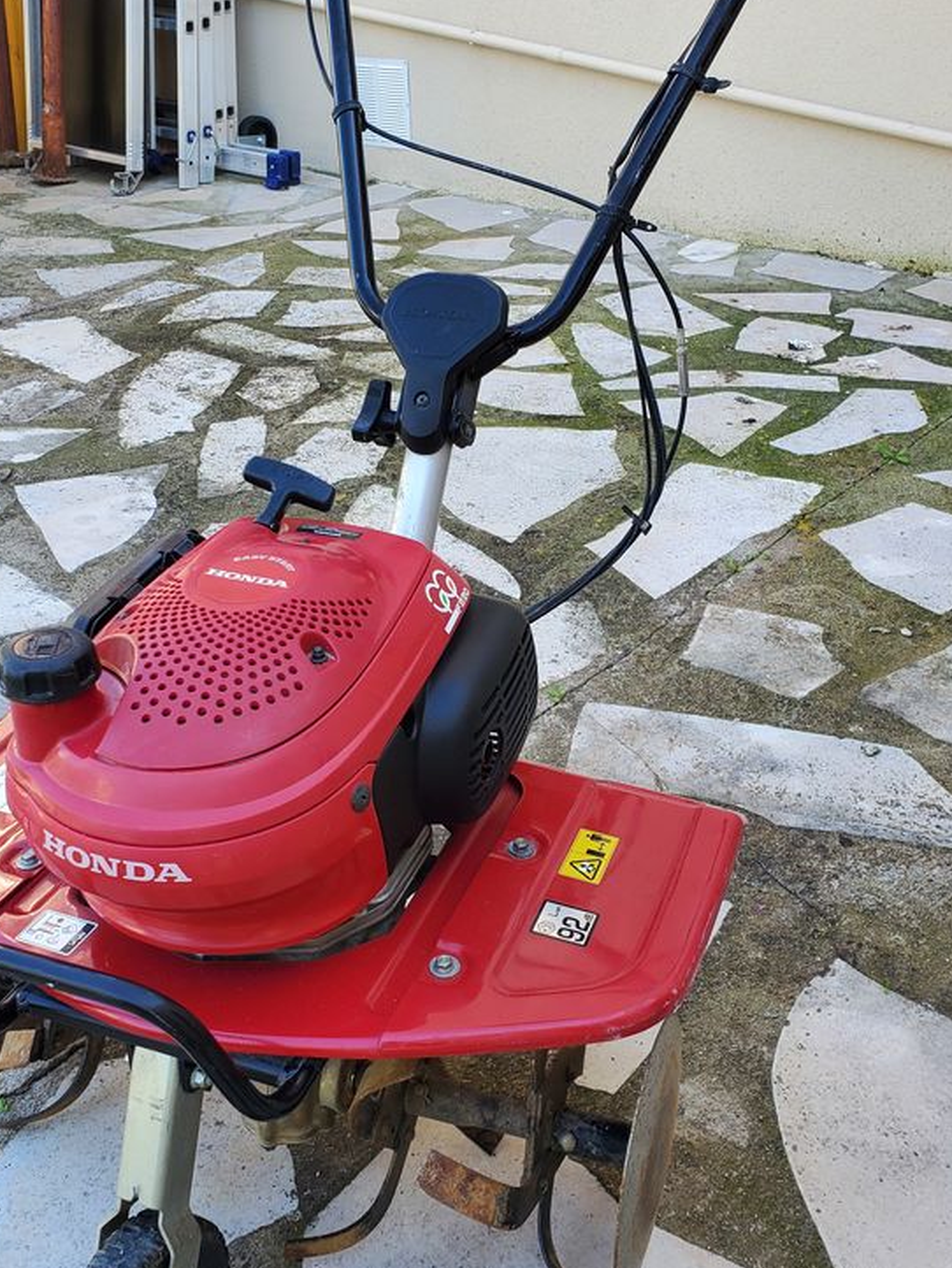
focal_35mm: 36
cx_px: 437
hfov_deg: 39.7
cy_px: 613
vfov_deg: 51.3
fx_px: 1319
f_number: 2.4
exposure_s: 1/120
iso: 50
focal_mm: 4.3
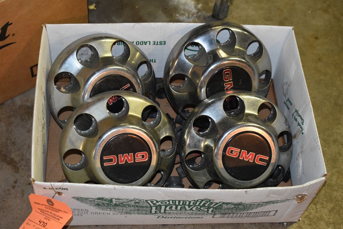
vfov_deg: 23.8
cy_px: 114
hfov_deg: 35.0
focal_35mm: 57
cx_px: 172
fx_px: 543
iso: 1600
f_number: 4.8
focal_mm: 38
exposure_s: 1/60
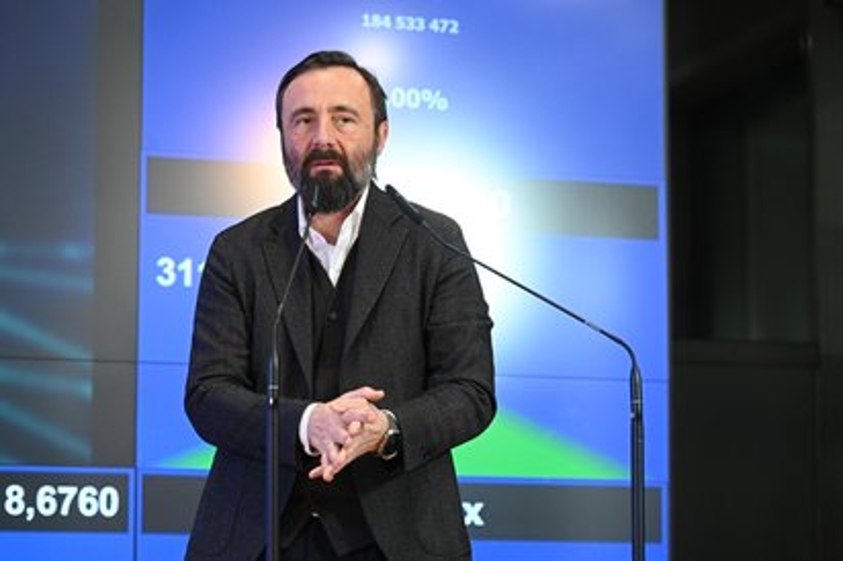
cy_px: 280
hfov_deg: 17.1
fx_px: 2808
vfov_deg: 11.4
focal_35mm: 120
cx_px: 422
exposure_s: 1/125
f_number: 5
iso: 3200
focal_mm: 120
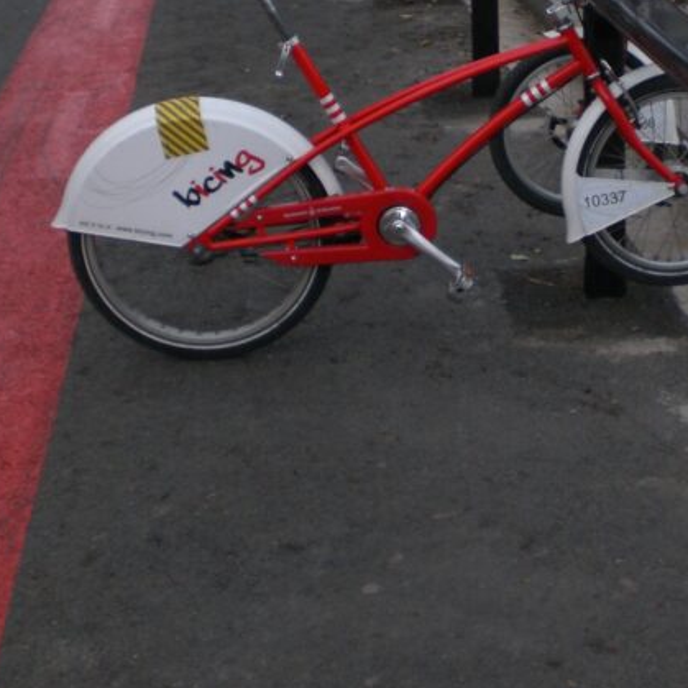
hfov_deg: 22.3
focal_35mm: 77
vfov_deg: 22.2
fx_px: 1731
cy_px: 141
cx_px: 504
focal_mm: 6.3
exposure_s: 1/125
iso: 100
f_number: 3.1
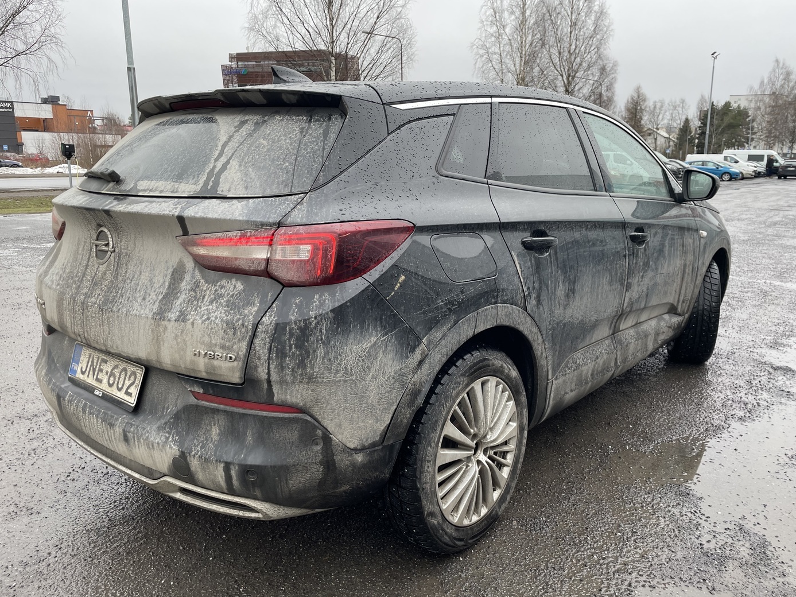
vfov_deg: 51.3
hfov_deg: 65.3
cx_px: 403
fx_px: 621
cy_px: 307
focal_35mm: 27
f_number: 1.6
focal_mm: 4.2
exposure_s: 1/192
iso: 32
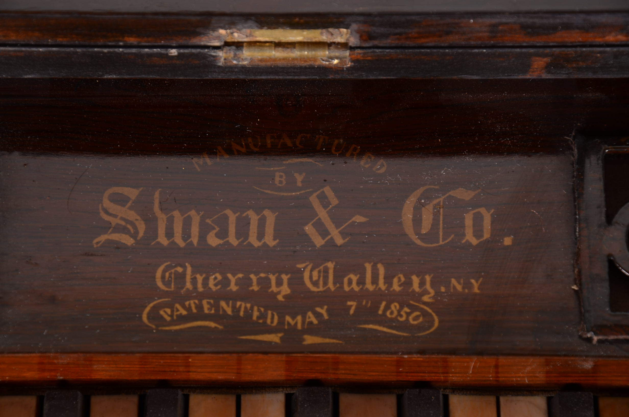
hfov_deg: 13.1
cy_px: 208
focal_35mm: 158
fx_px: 2746
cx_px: 314
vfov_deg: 8.7
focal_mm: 105
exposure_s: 1/100
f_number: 9
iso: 125
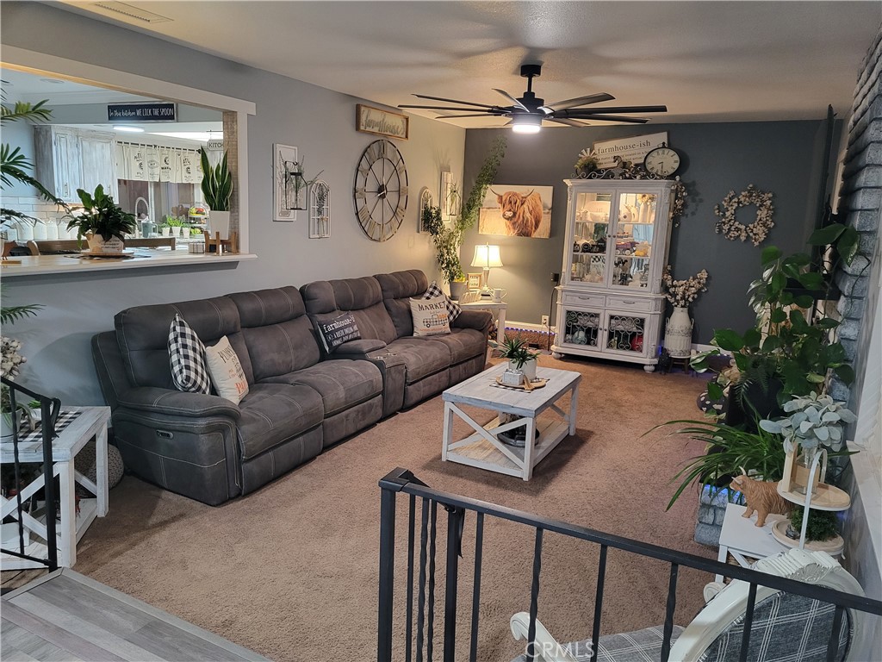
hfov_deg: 67.3
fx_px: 662
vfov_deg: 53.1
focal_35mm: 26
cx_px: 441
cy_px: 331
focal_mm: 5.4
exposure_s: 1/40
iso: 500
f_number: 1.8
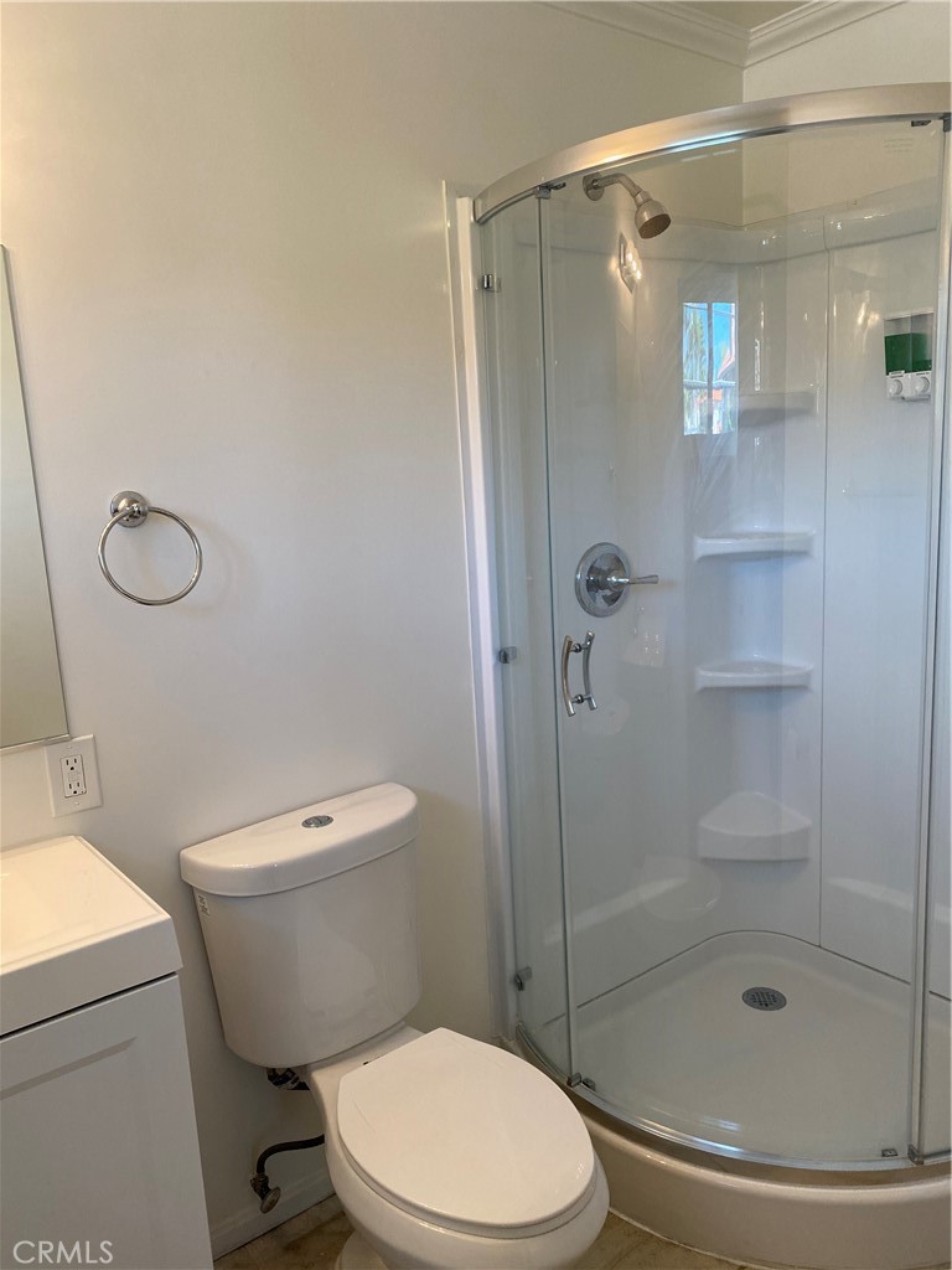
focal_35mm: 26
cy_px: 635
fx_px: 953
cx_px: 476
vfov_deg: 67.3
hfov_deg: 53.1
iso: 125
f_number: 1.8
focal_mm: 4.25
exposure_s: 1/120
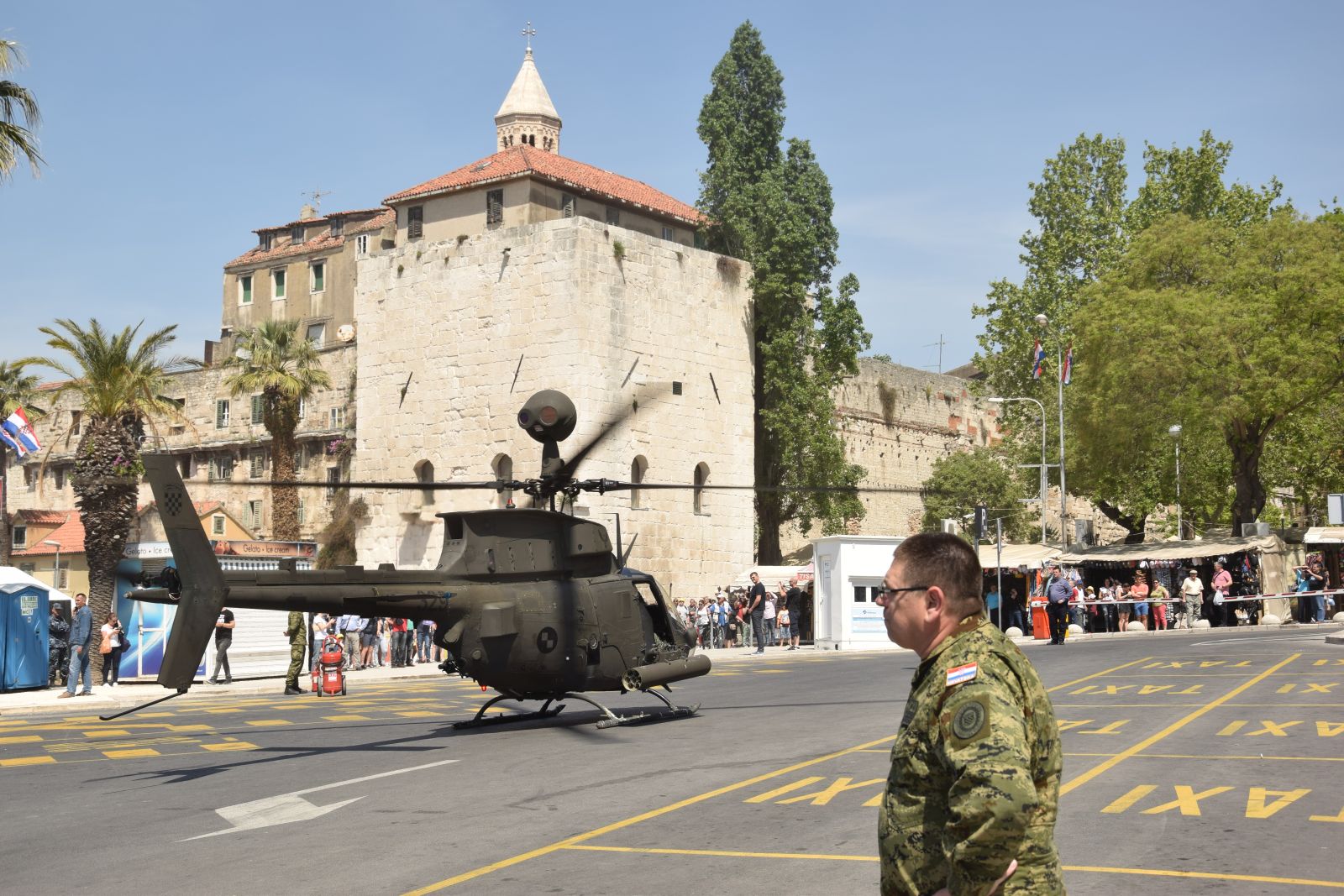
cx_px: 672
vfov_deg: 28.1
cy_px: 448
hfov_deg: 41.1
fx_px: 1792
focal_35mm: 48
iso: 100
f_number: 9
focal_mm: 32
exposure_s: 1/320
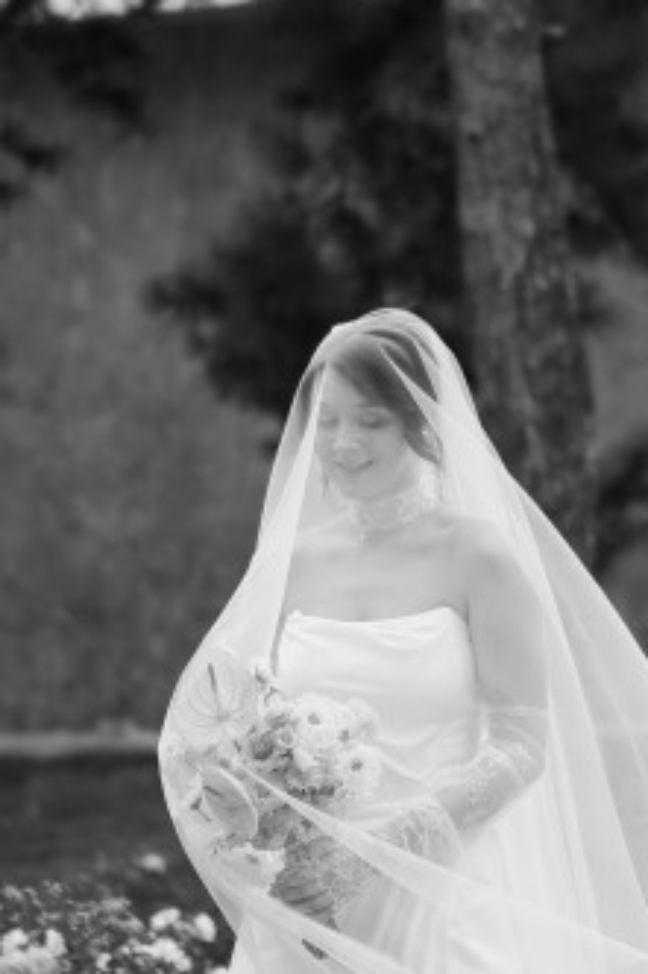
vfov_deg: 10.6
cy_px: 220
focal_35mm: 193
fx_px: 5216
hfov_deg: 7.1
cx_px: 567
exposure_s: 1/6400
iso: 160
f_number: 1.4
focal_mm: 50
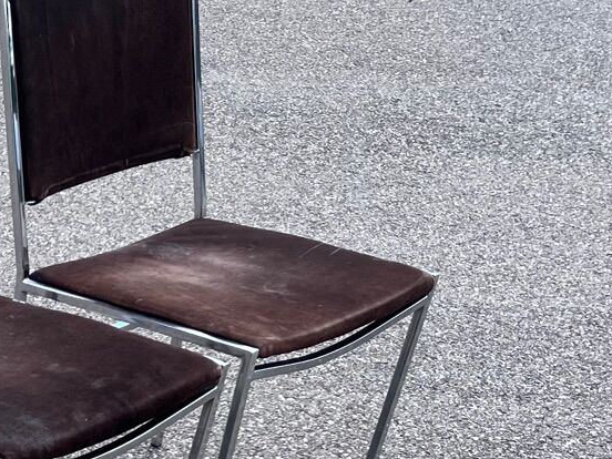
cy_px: 642
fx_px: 1680
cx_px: -243
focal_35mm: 95
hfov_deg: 18.7
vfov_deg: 14.7
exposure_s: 1/1066
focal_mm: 5.1
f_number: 1.6
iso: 50
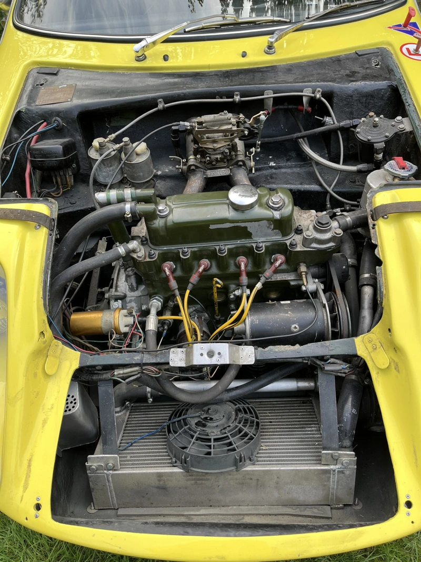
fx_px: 422
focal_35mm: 26
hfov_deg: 53.1
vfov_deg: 67.3
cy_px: 281
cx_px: 210
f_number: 1.6
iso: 40
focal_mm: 5.1
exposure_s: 1/158
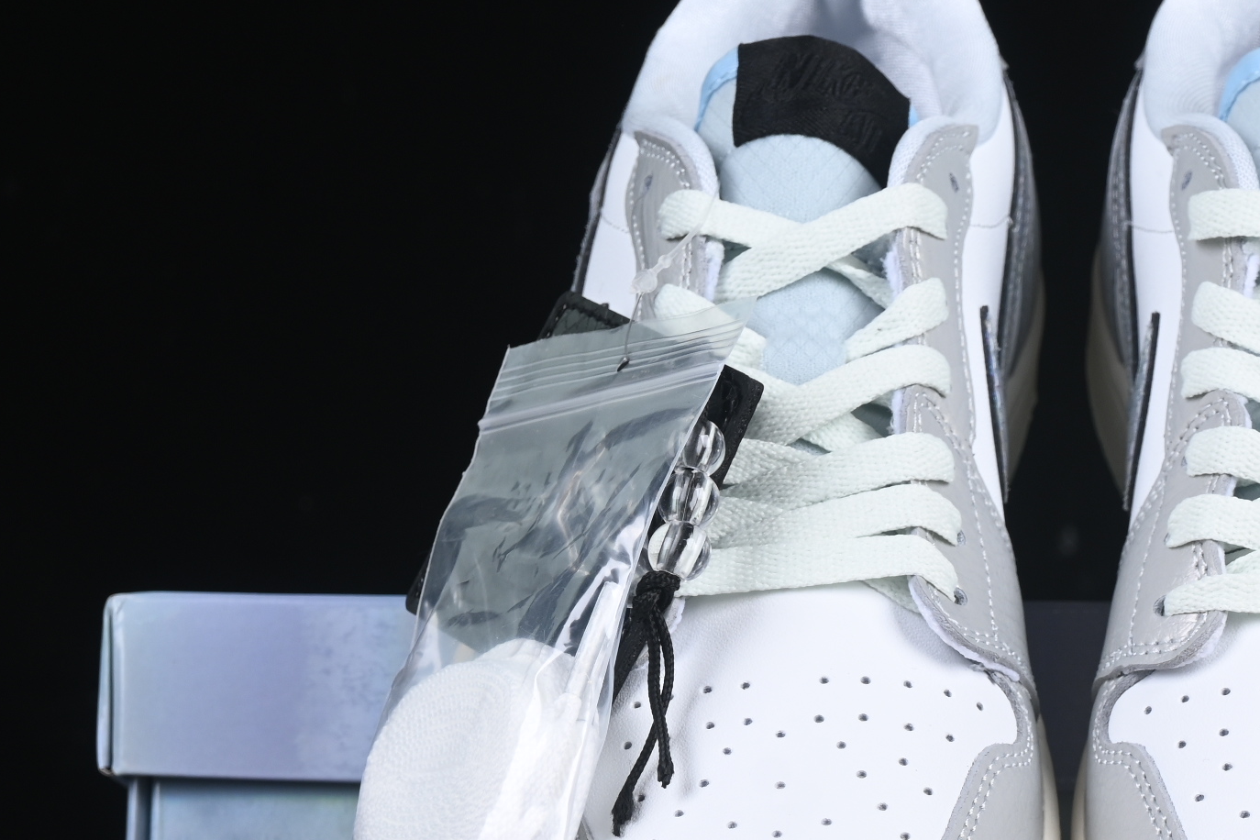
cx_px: 1087
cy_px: 664
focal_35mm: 152
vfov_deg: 9.0
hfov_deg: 13.4
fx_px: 5320
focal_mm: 50
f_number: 8
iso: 160
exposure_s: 1/80
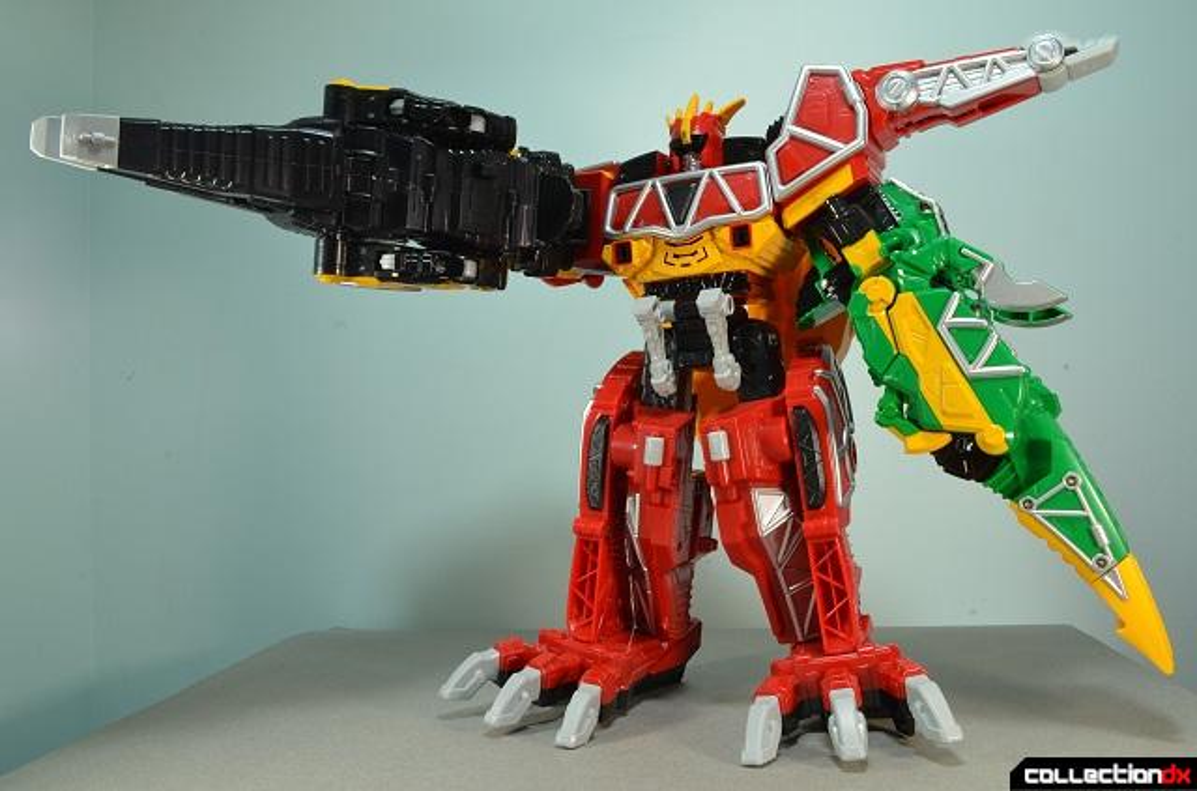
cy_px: 396
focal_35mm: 33
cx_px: 598
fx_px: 1094
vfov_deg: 39.7
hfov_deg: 57.4
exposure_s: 1/3
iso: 100
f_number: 16
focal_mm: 22
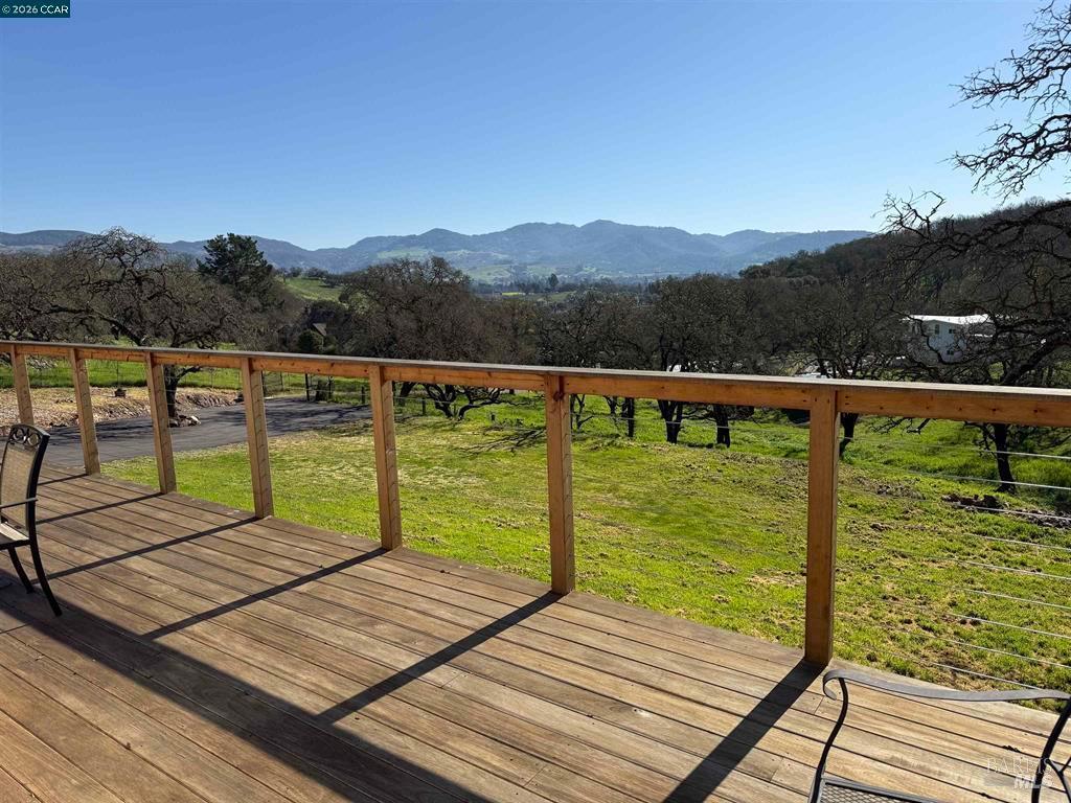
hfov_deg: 71.6
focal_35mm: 24
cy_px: 402
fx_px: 743
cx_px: 536
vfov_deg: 56.8
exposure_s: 1/6173
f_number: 1.78
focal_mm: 6.76
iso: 80
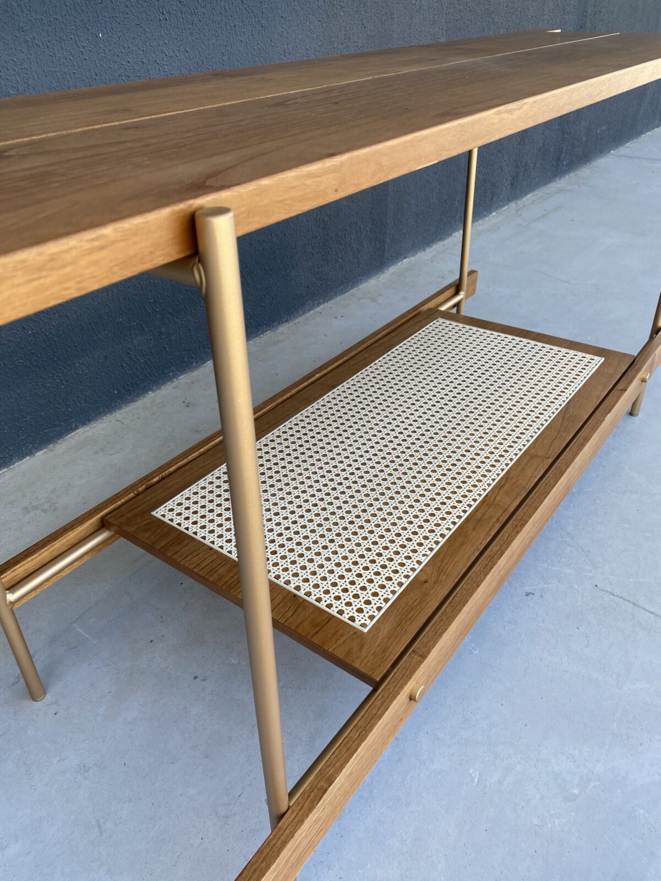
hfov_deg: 53.1
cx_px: 330
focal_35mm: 26
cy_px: 440
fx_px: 662
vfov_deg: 67.3
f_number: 1.8
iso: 32
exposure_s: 1/288
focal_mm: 4.25
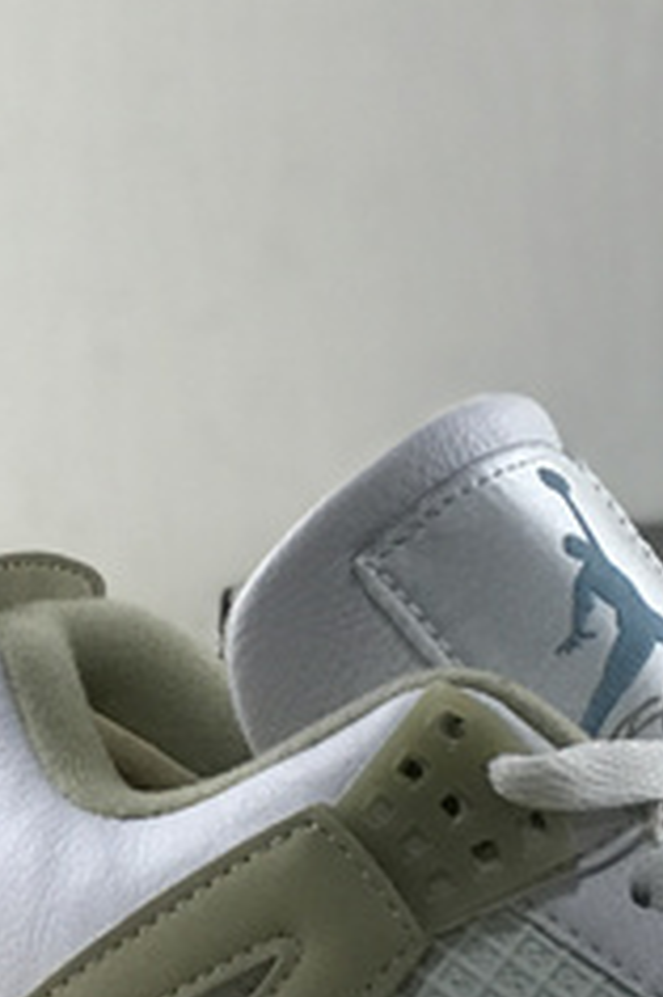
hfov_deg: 7.2
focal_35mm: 186
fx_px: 5145
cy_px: 775
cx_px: 1149
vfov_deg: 11.0
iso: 50
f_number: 2.8
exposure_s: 1/50
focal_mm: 6.6
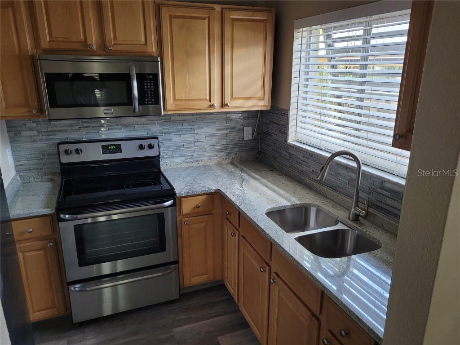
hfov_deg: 67.3
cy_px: 172
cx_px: 230
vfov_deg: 53.1
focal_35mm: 26
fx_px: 346
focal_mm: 5.4
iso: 250
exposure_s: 1/60
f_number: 1.8
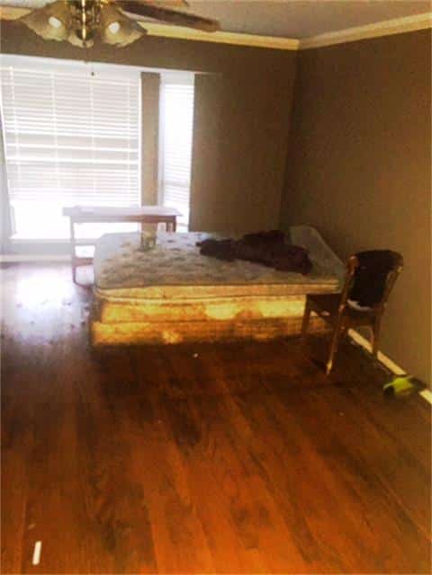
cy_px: 288
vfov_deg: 61.7
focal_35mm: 29
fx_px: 483
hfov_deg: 48.2
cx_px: 216
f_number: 2.2
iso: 1000
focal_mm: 4.15
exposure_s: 1/16
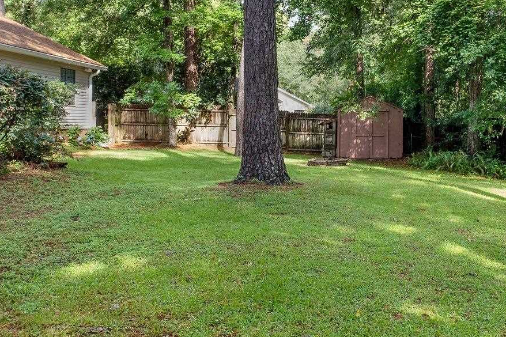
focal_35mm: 35
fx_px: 492
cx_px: 375
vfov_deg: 37.5
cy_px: 115
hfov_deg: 52.2
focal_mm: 10
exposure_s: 1/100
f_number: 8
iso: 250
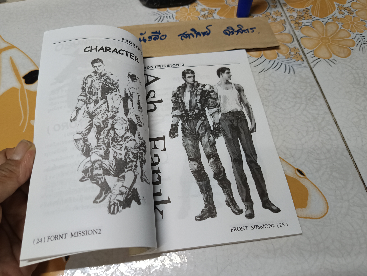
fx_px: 265
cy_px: 136
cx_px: 178
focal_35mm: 25
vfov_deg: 54.9
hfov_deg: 69.4
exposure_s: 1/50
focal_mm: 5.31
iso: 1067
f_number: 1.7
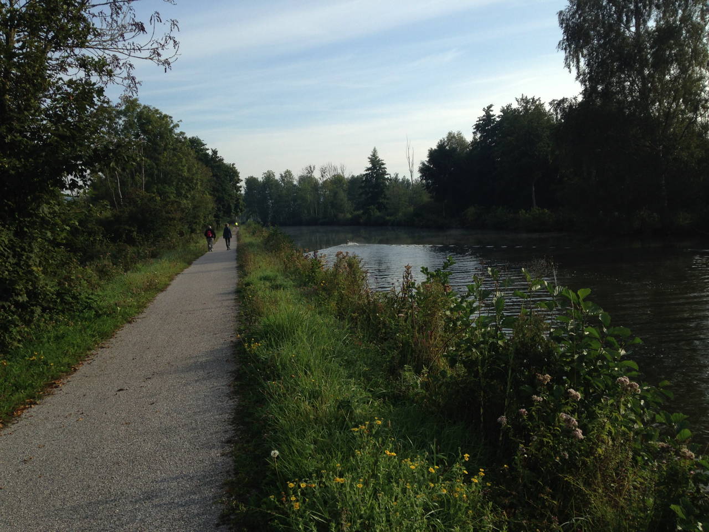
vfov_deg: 42.9
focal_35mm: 33
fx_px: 676
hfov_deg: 55.4
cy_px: 266
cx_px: 354
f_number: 2.4
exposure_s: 1/1106
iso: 50
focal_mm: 4.12
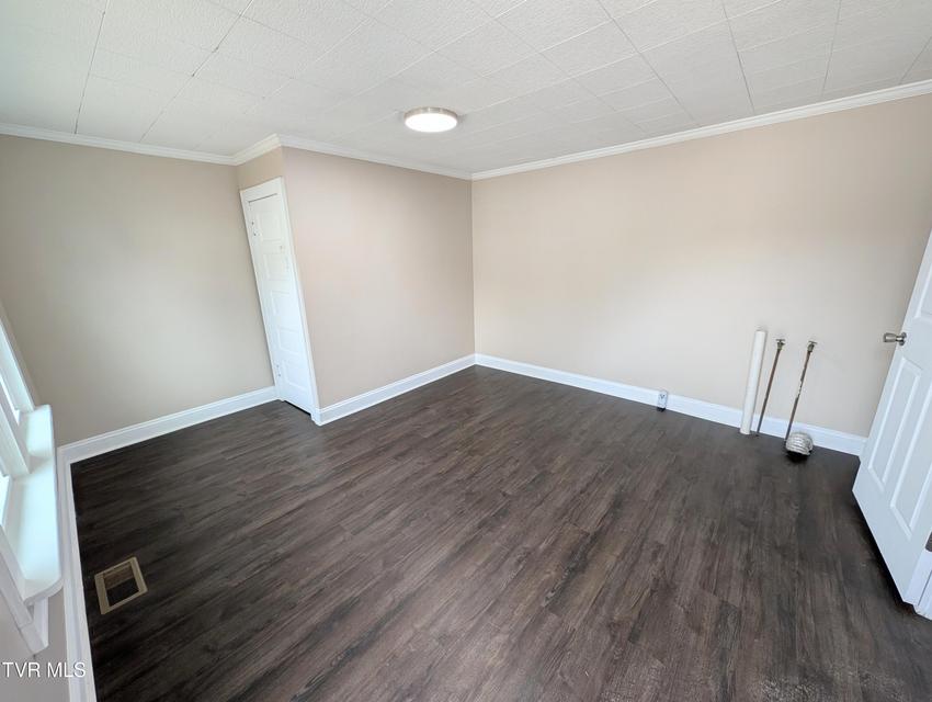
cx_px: 466
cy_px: 351
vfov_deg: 94.6
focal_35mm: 12
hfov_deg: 110.5
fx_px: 324
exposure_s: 1/80.3
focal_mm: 2.02
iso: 66
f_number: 1.7
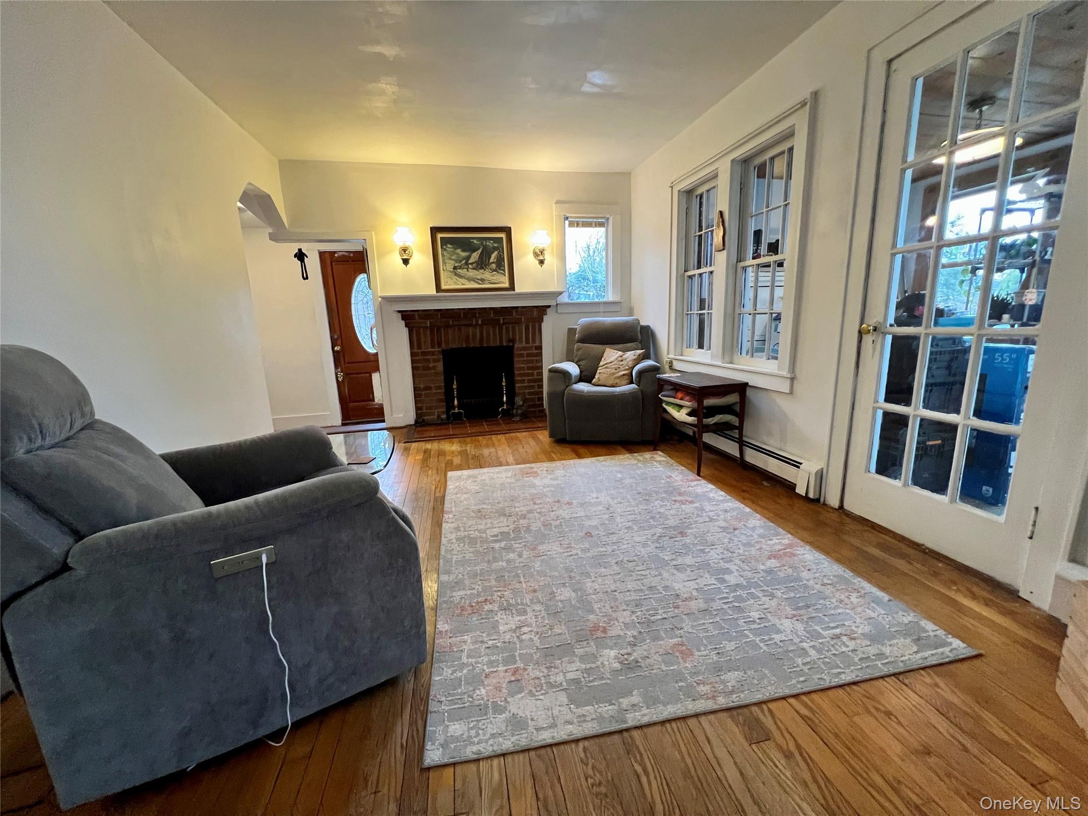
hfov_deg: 106.2
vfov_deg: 89.9
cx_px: 544
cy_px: 408
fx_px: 409
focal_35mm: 13
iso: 400
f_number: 1.8
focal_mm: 1.57
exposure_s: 1/60
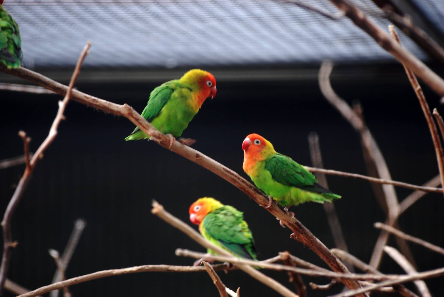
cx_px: 222
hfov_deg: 7.0
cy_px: 148
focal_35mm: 292
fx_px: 3612
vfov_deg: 4.7
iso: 400
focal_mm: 195
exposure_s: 1/100
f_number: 5
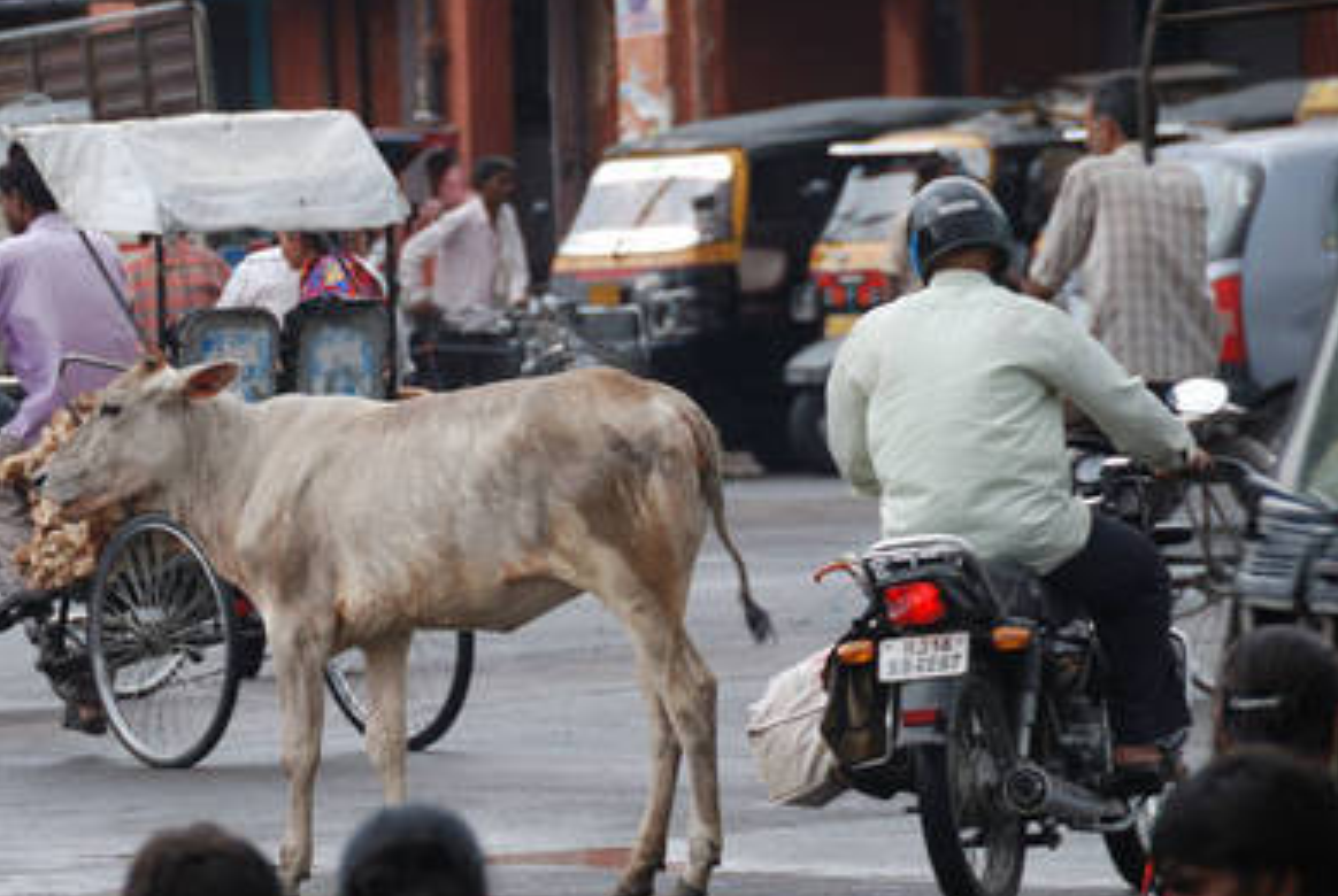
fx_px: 20138
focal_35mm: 541
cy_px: 431
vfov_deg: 2.6
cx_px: 238
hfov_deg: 3.8
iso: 200
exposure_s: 1/160
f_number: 5.6
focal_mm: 200
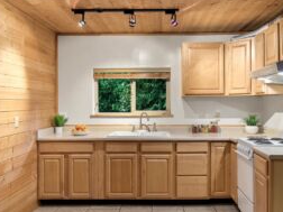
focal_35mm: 29
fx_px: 237
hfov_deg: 61.5
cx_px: 157
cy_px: 116
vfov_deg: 48.2
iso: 400
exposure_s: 1/60
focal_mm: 19
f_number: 7.1
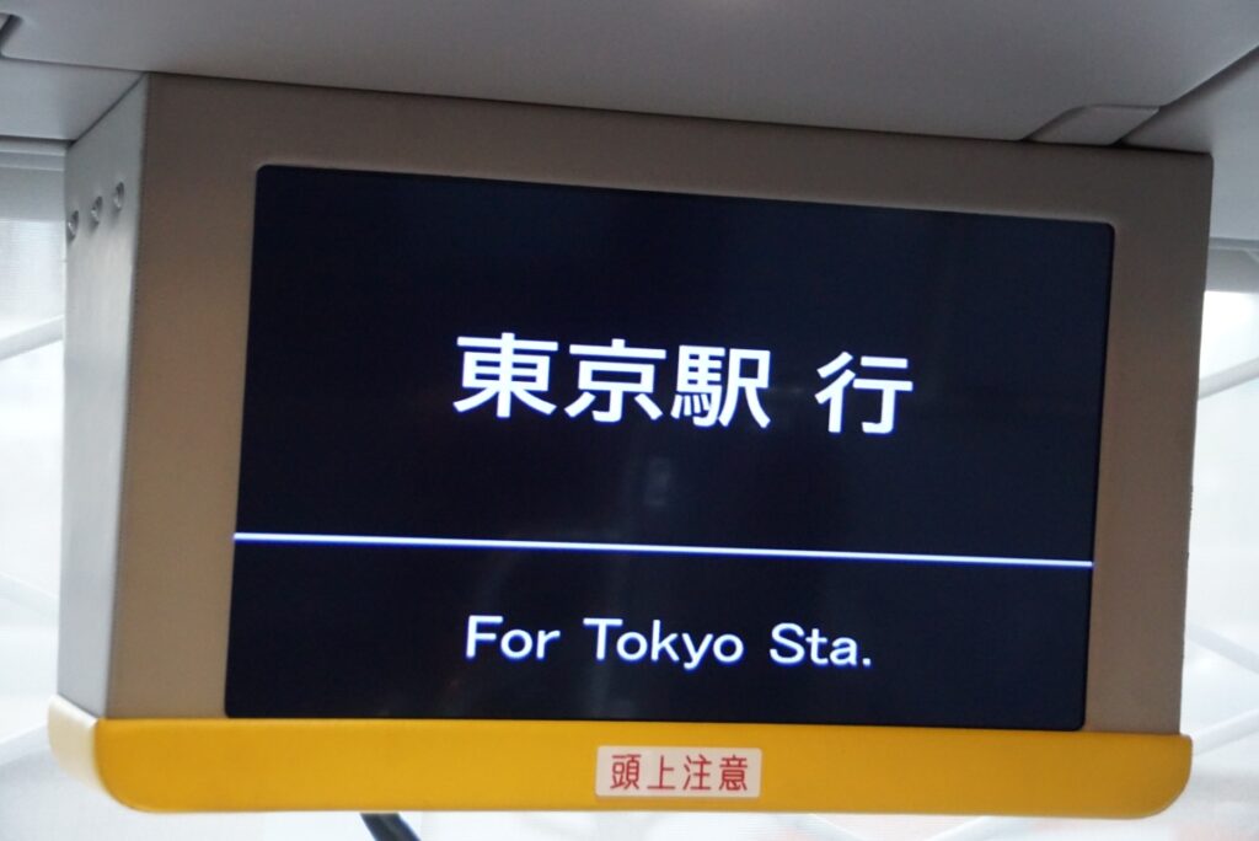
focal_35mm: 112
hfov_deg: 18.2
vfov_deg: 12.2
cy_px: 420
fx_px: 3936
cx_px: 630
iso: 3200
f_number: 5
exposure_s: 1/60
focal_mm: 75
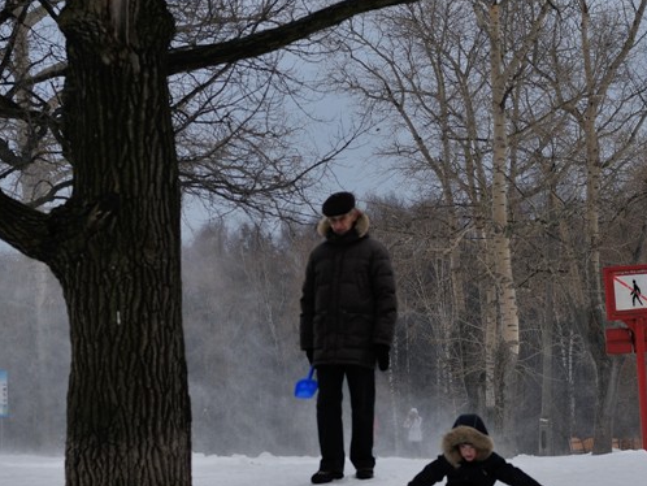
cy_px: 275
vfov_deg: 11.4
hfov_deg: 15.2
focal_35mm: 130
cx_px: 268
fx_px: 2431
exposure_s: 1/640
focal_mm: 50
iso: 200
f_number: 4
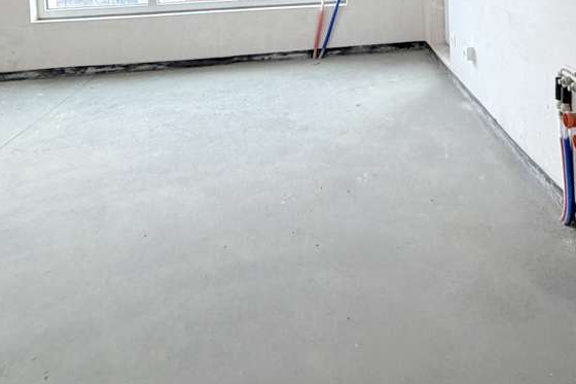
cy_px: -65
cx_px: 427
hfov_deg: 47.8
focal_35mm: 39
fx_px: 624
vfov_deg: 29.8
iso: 125
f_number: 2.2
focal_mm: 2.22
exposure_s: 1/121
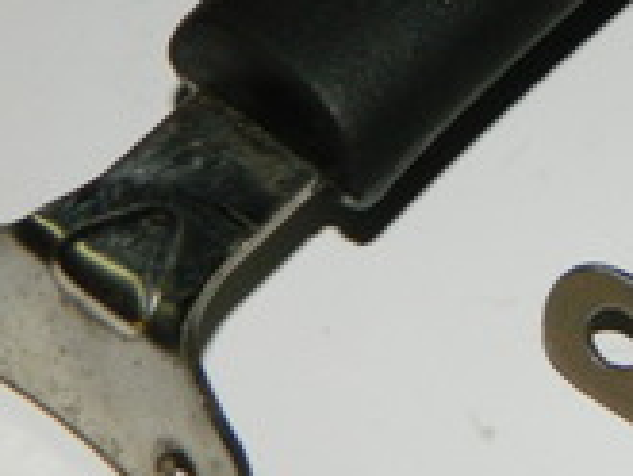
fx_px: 2599
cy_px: 63
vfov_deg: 10.4
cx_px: 767
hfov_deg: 13.5
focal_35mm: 142
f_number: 10.2
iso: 200
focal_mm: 8.4
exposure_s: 1/50
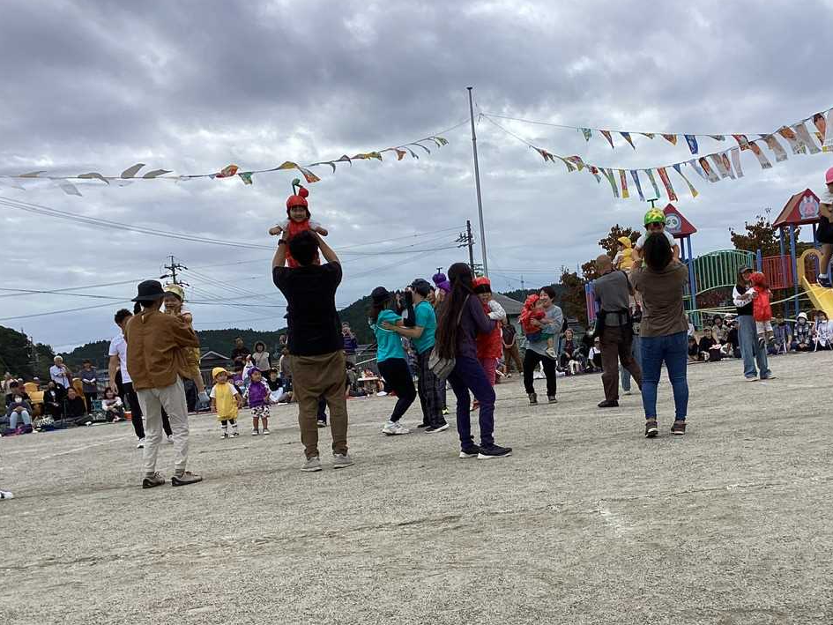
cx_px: 519
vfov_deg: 34.1
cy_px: 414
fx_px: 1011
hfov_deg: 44.4
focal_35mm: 42
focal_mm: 3.3
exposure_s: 1/1116
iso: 25
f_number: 2.4
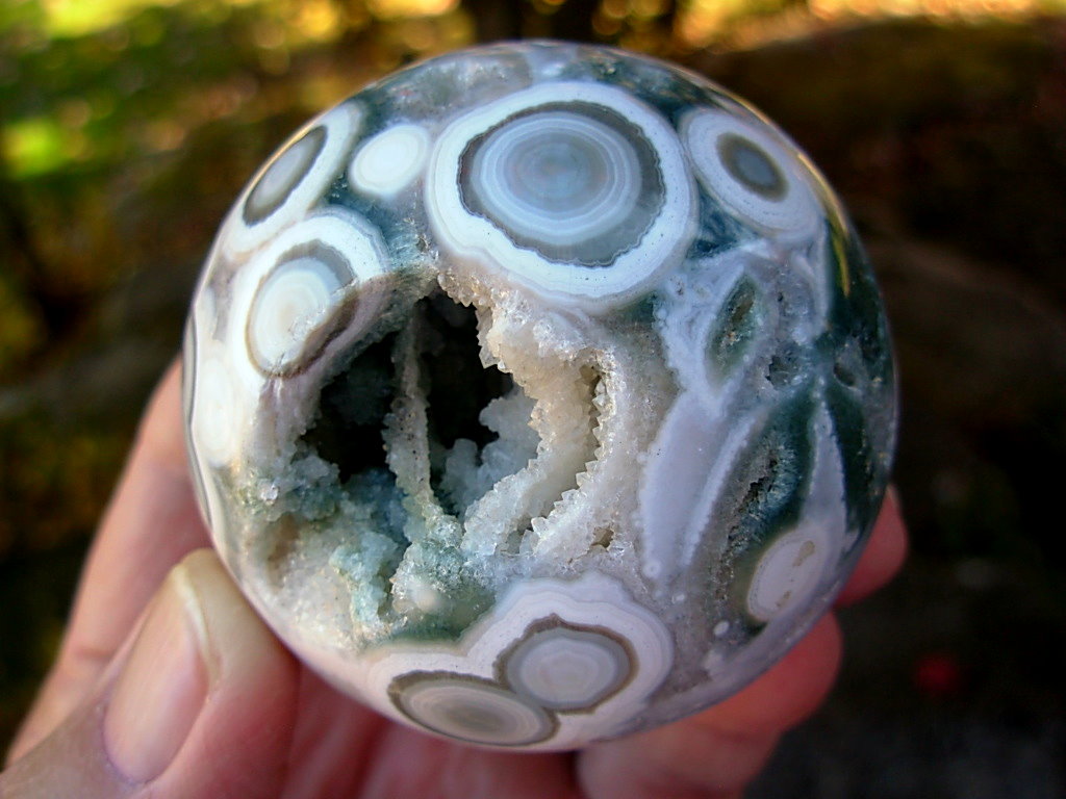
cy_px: 400
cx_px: 533
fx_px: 1170
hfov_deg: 49.0
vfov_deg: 37.7
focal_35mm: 38
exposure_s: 1/98.7
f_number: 2.9
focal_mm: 6.3
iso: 50
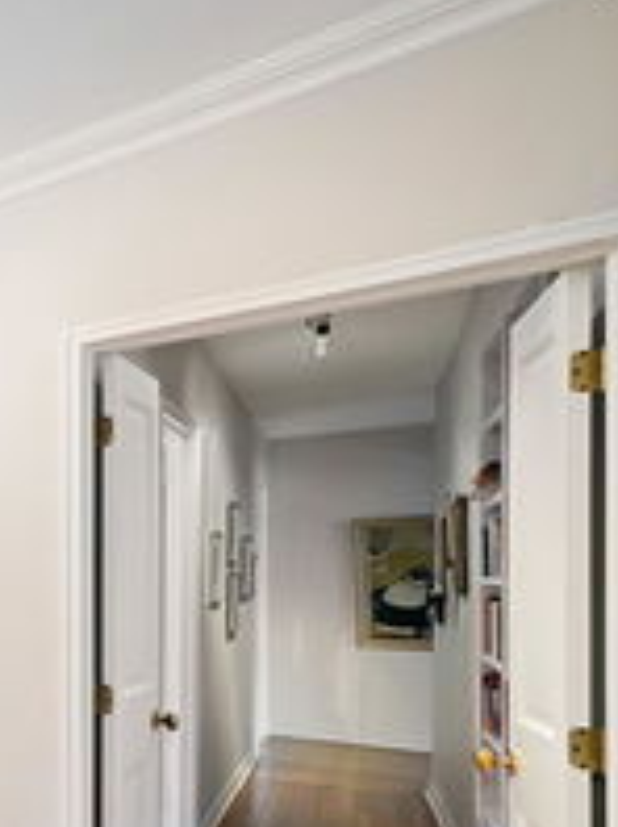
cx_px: -342
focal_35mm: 28
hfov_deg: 28.0
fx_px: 668
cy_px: 585
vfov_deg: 61.1
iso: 320
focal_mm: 12
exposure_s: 1/3
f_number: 10
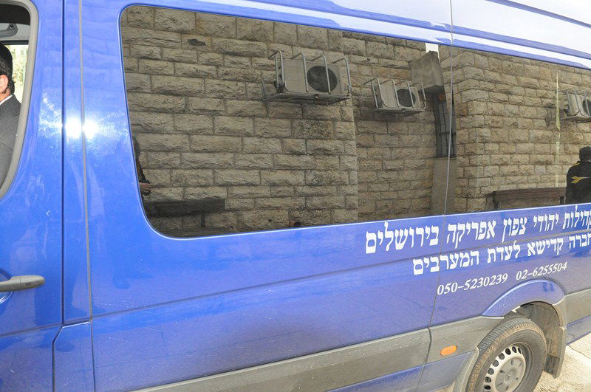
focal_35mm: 26
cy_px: 196
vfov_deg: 50.3
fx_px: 418
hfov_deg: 70.5
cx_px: 296
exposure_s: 1/80
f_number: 5
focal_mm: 17
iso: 2000
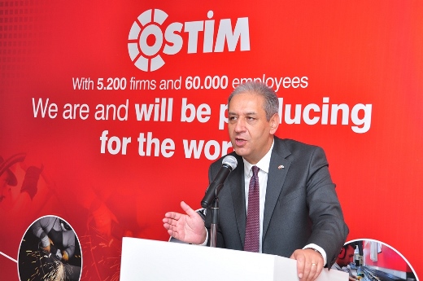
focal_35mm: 75
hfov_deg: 27.0
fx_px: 880
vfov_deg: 18.1
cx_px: 212
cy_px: 140
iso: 400
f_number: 6.3
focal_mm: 50
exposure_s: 1/125
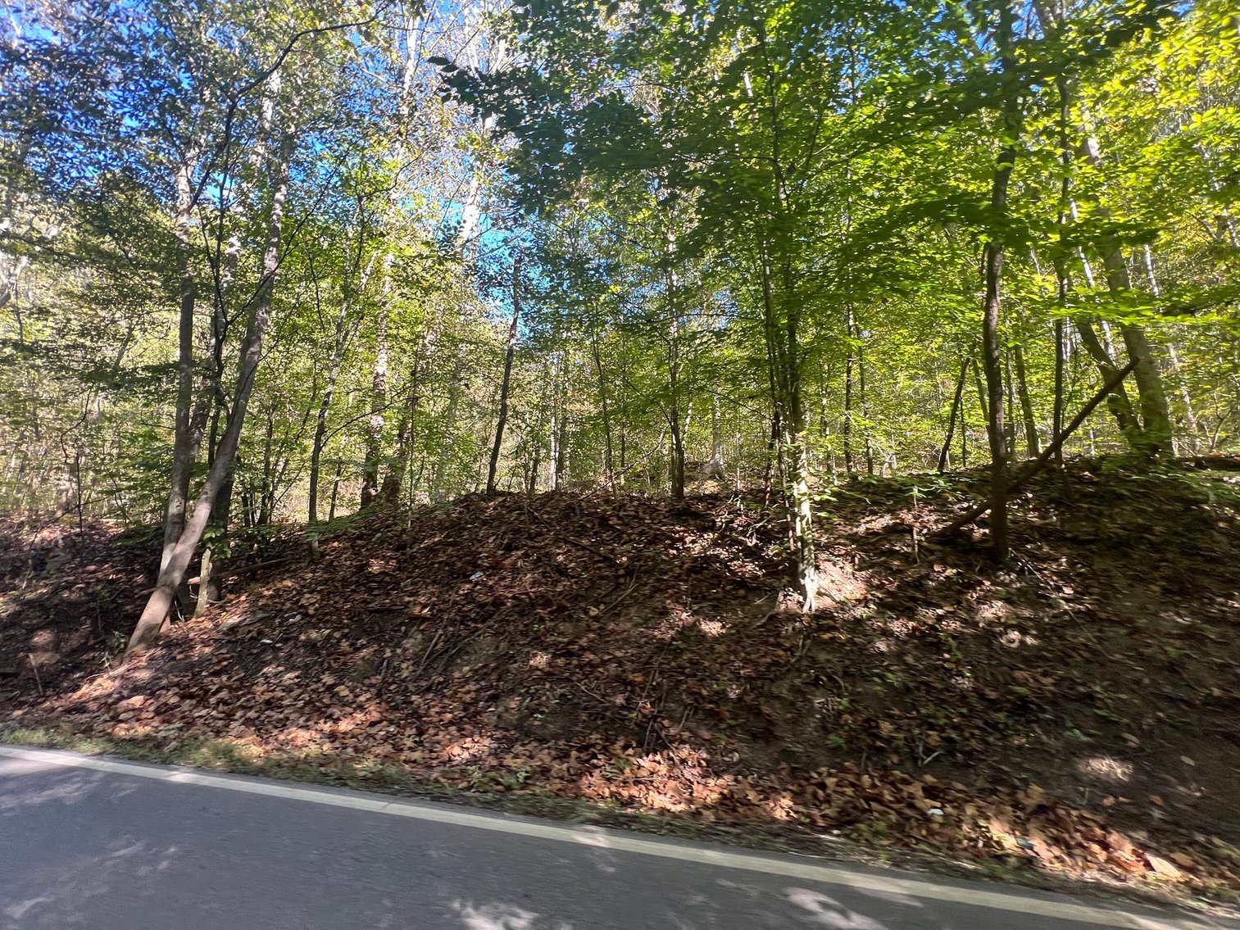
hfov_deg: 106.2
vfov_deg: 89.9
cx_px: 620
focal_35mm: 13
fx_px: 466
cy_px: 465
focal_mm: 1.57
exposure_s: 1/99
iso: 64
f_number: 1.8
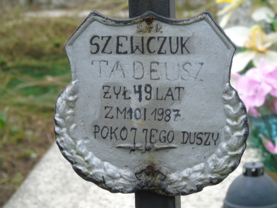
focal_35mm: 317
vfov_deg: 4.7
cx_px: 138
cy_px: 104
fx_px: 2537
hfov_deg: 6.3
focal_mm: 57
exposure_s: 1/125
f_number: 5.1
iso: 250
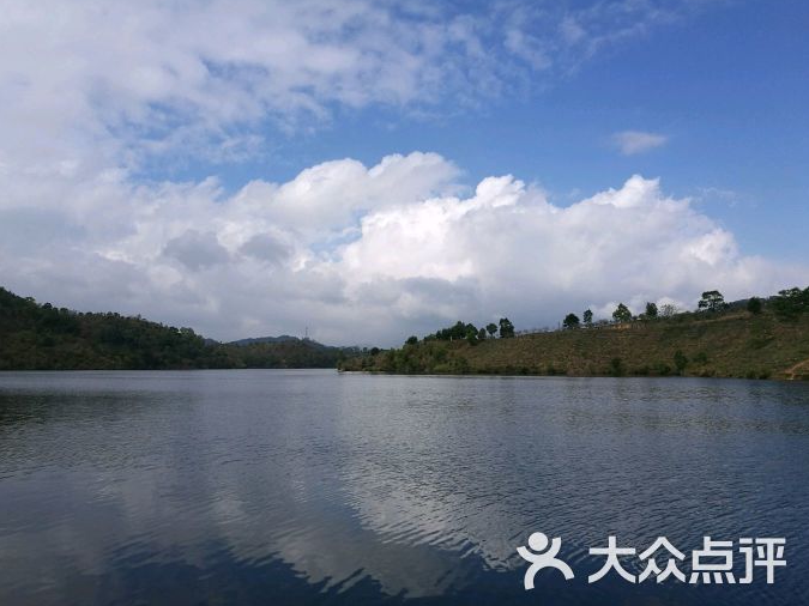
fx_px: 654
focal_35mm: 28
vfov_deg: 49.7
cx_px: 398
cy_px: 308
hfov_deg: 63.4
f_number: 2.2
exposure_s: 1/1667
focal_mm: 4.5
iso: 50
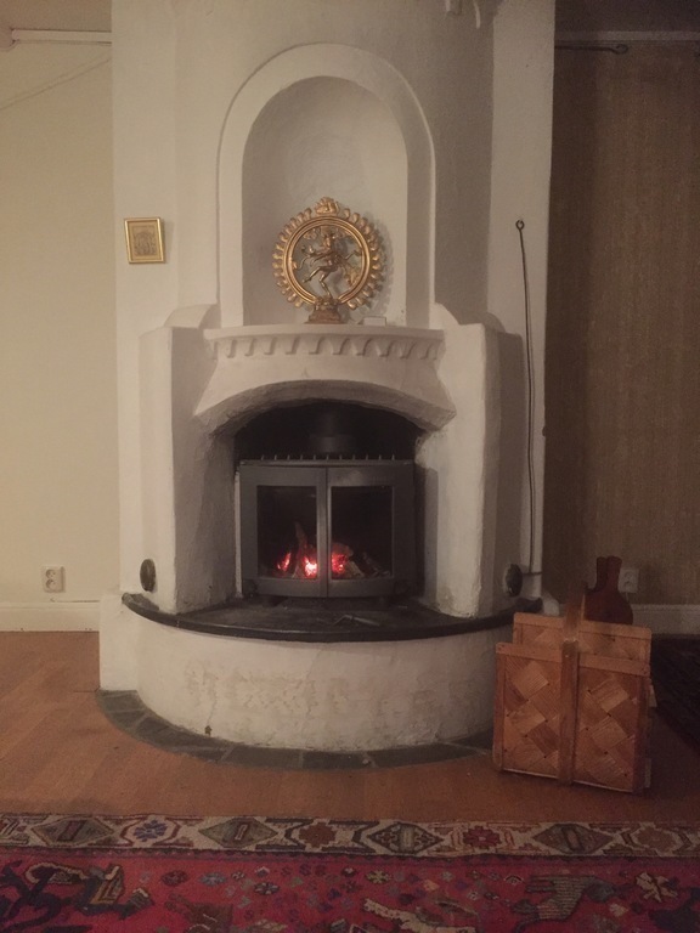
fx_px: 782
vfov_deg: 61.7
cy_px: 466
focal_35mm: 29
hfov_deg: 48.2
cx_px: 350
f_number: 2.2
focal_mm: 4.15
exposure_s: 1/17
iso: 500
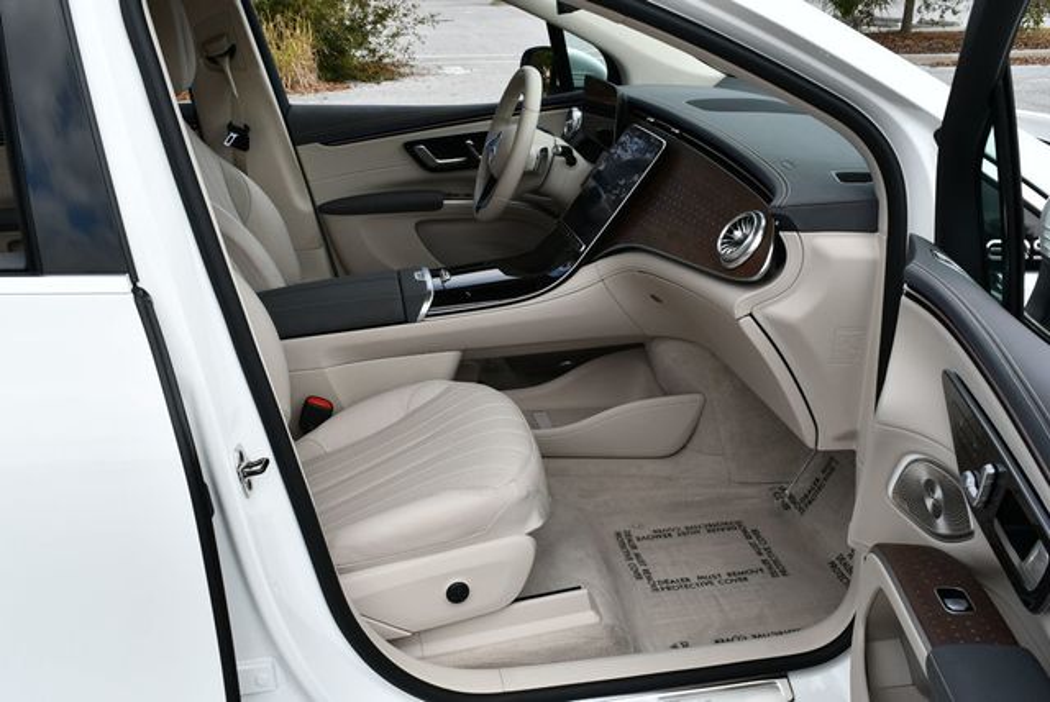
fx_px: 1051
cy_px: 351
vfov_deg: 36.9
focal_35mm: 36
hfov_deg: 53.1
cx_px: 525
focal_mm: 18
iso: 160
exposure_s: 1/250
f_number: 8
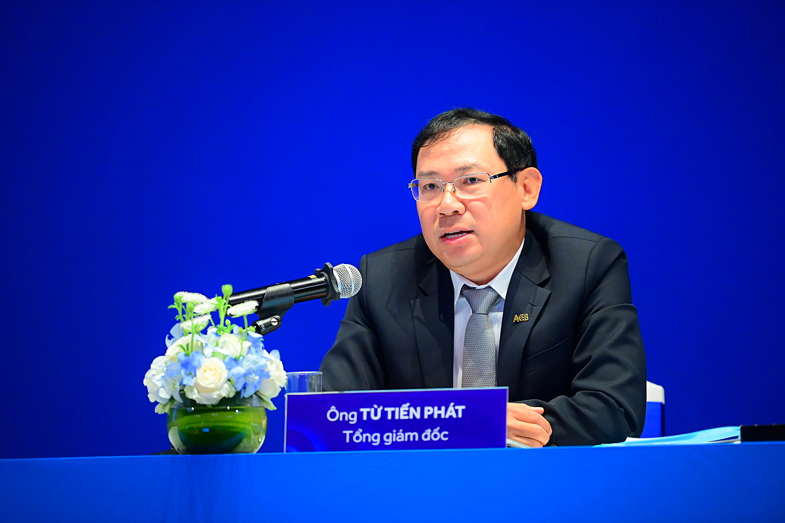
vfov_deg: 6.9
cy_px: 262
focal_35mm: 200
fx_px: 4359
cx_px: 392
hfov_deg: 10.3
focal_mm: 200
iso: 6400
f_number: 3.2
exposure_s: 1/320
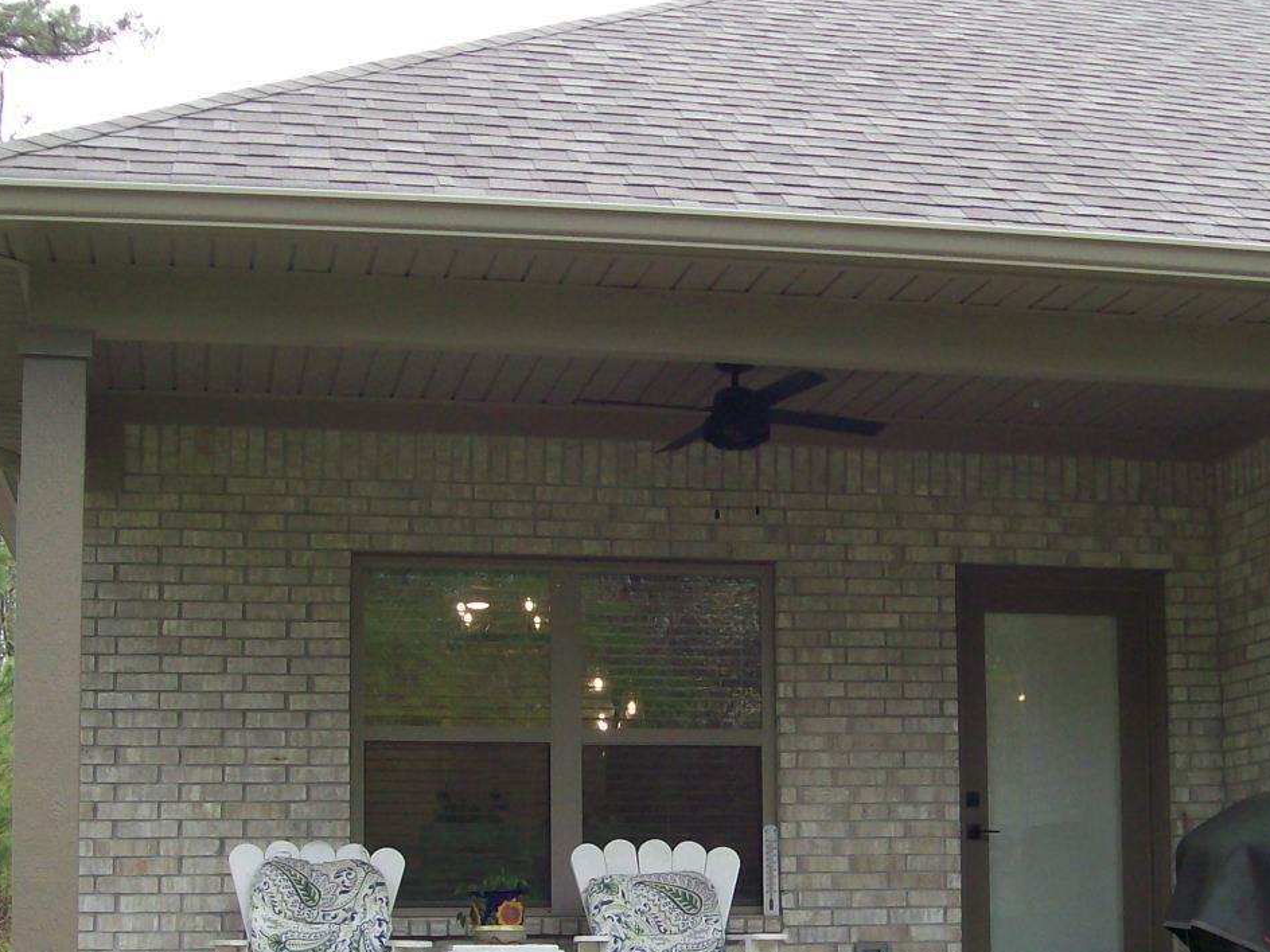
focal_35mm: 61
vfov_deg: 23.7
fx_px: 2238
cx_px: 704
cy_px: 757
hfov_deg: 31.7
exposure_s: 1/302
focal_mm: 6
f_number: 2.7
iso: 80
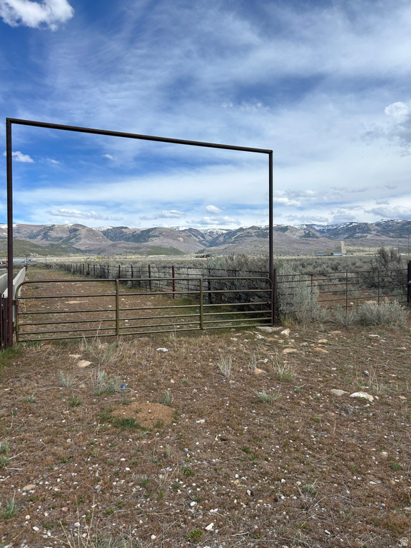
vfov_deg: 67.3
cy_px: 274
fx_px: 412
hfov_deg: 53.1
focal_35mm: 26
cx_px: 206
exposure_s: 1/4831
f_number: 1.5
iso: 50
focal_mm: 5.7
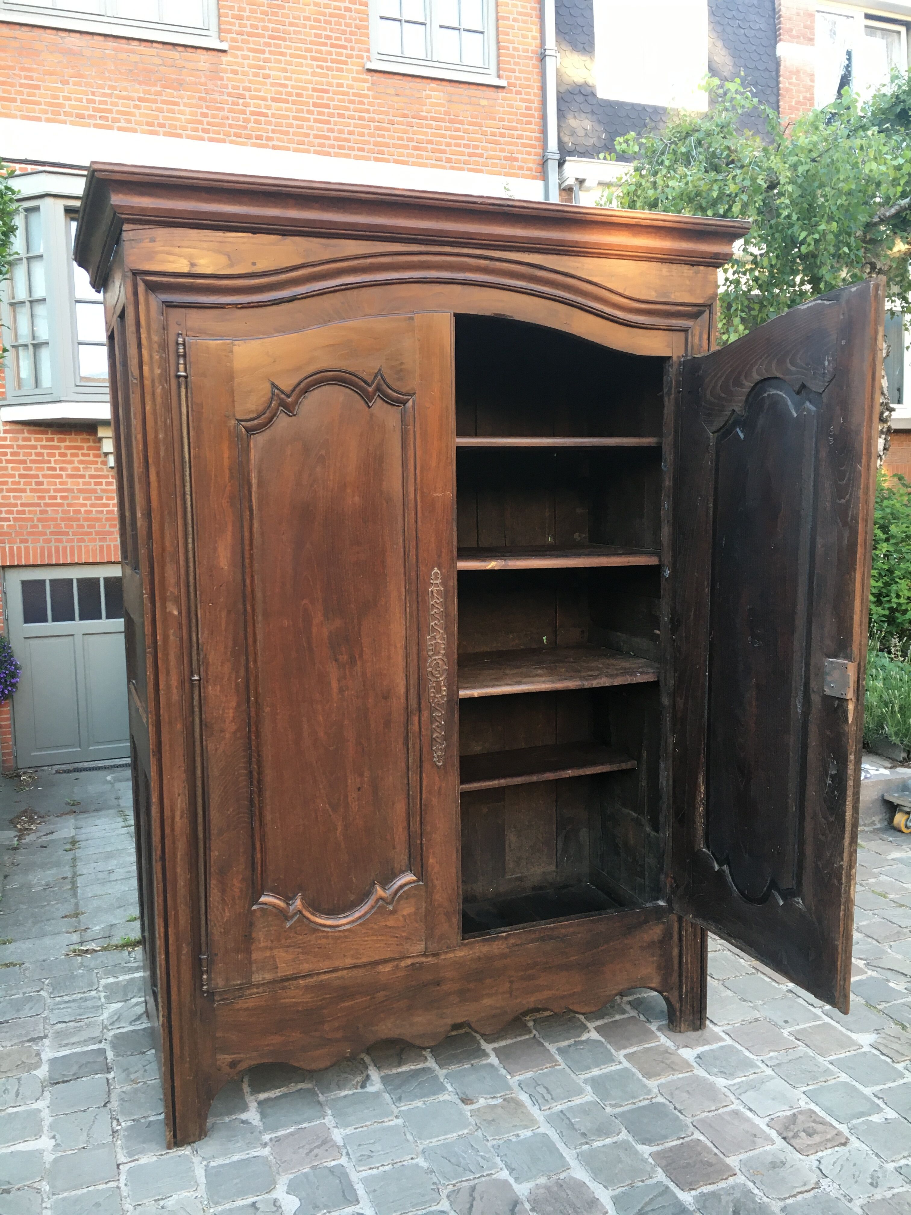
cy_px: 608
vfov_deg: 61.7
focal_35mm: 29
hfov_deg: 48.2
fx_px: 1018
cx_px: 456
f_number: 2.2
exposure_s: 1/33
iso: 40
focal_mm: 4.15
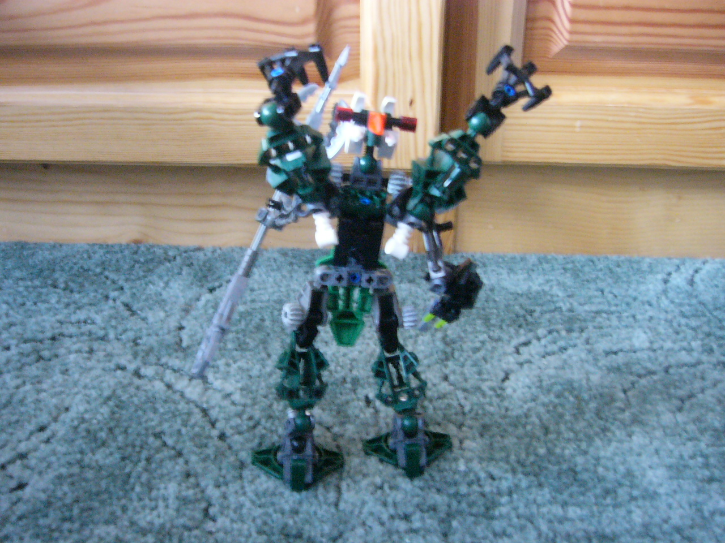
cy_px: 272
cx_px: 362
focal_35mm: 35
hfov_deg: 52.6
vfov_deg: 40.7
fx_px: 733
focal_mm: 5.8
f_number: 2.8
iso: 400
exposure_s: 1/8
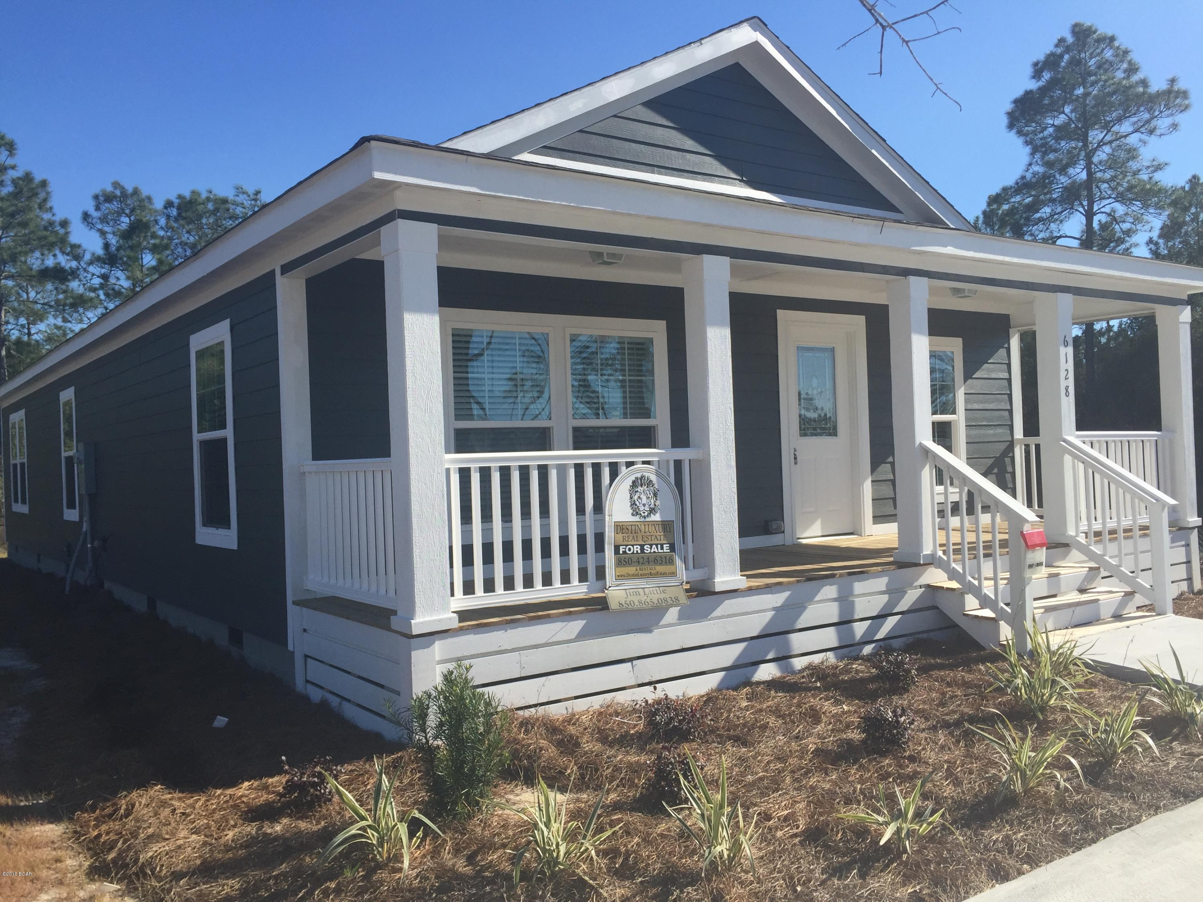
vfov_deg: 48.2
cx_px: 602
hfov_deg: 61.7
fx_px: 1008
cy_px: 451
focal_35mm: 29
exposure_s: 1/1799
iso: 32
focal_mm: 4.15
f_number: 2.2
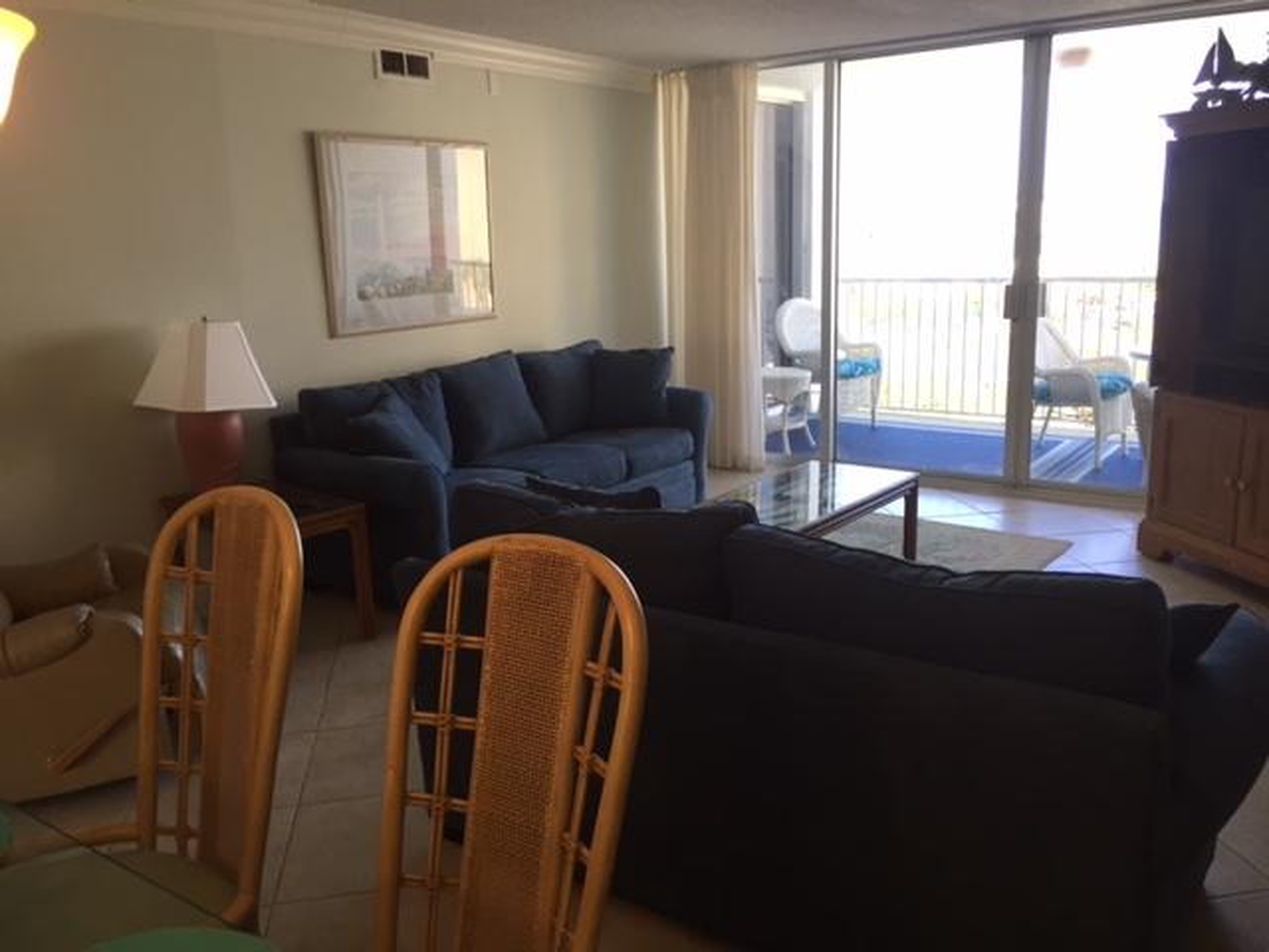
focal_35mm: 29
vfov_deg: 48.2
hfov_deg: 61.7
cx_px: 634
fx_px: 1063
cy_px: 476
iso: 32
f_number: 2.2
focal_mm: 4.15
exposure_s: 1/40
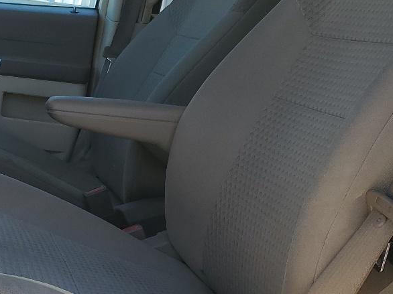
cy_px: 149
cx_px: 7
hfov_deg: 26.1
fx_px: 806
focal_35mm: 71
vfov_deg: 20.7
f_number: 1.5
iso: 50
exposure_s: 1/909
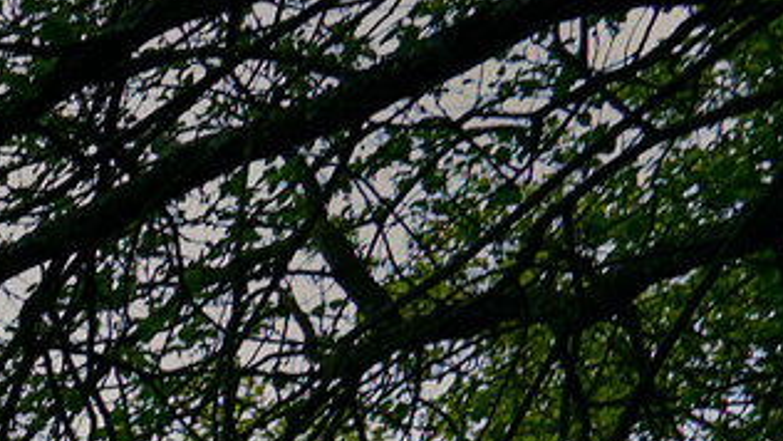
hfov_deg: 10.5
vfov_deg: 6.8
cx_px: -1489
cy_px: 1550
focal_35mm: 151
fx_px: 3136
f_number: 2.2
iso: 100
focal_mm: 24
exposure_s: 1/250
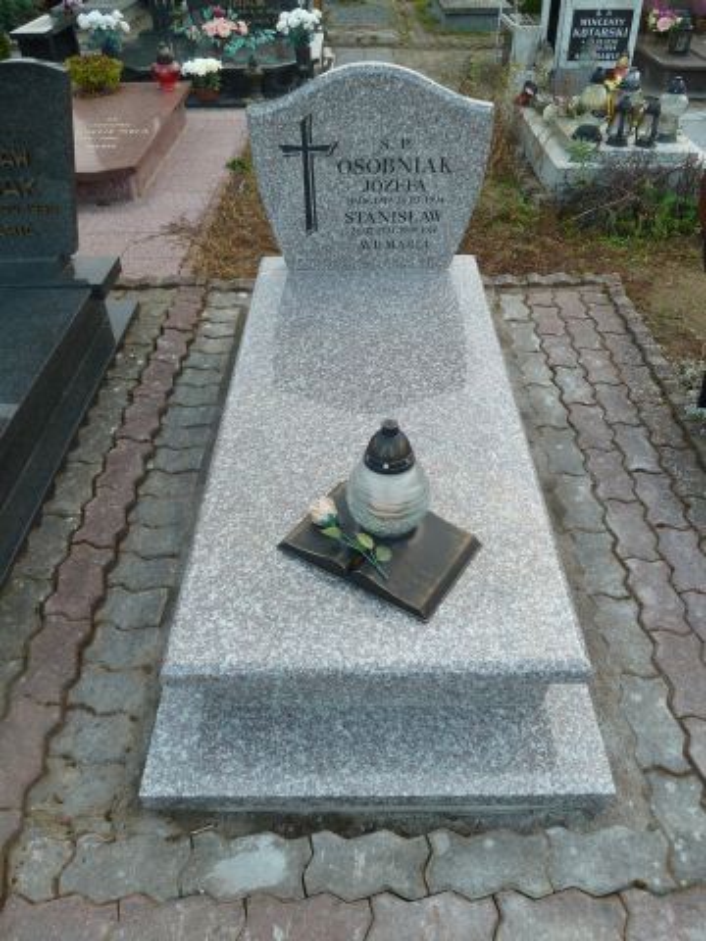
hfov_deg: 54.9
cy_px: 470
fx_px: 680
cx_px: 353
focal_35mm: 25
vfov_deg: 69.4
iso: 80
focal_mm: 4.1
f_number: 3.3
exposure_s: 1/50
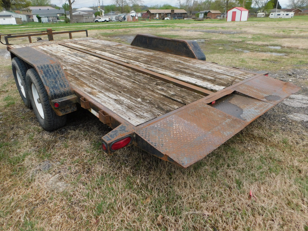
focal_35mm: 24
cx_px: 148
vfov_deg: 56.8
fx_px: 214
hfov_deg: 71.6
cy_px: 111
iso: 125
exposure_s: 1/1250
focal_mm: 4
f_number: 3
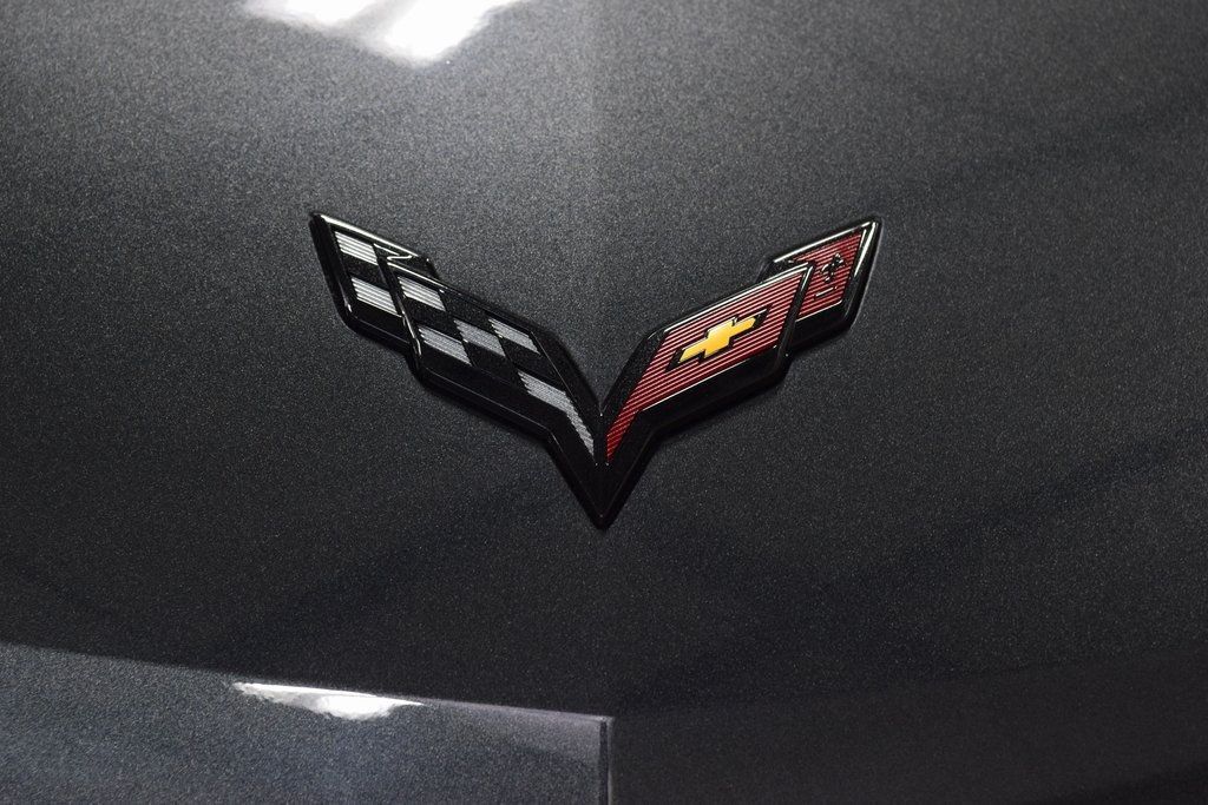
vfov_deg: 13.0
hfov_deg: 19.5
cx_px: 604
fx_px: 3524
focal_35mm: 105
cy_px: 402
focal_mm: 70
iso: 900
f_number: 7.1
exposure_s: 1/30
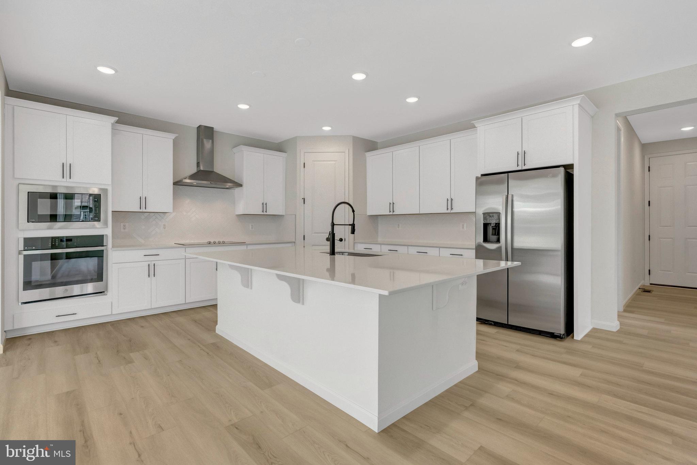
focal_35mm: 16
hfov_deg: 96.7
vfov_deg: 73.7
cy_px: 232
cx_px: 348
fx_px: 310
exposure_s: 1/160
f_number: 8
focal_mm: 16
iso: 1250
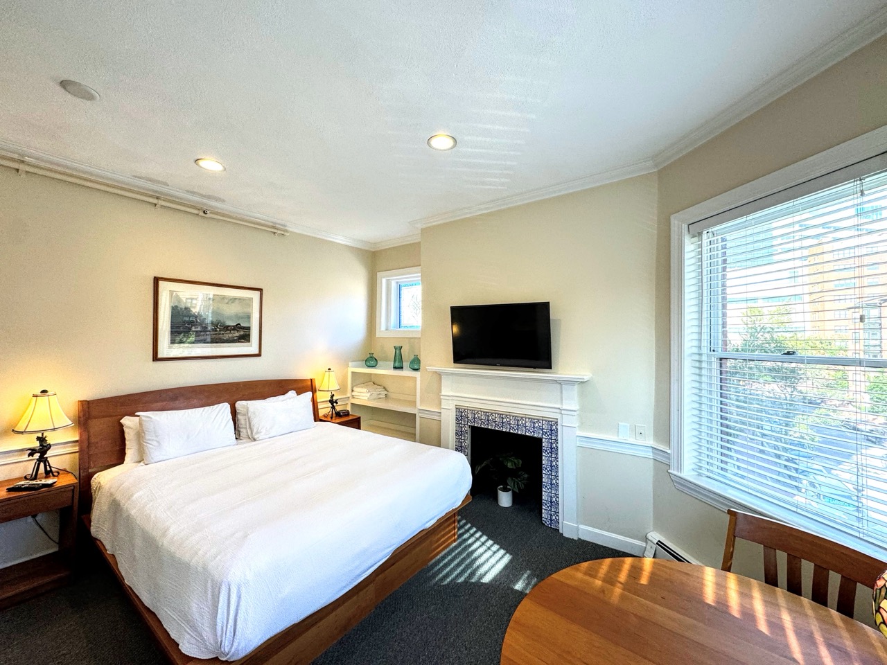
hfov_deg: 102.1
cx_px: 444
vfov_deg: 85.7
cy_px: 332
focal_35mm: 14
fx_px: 359
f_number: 2.2
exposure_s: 1/120
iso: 125
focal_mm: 2.22
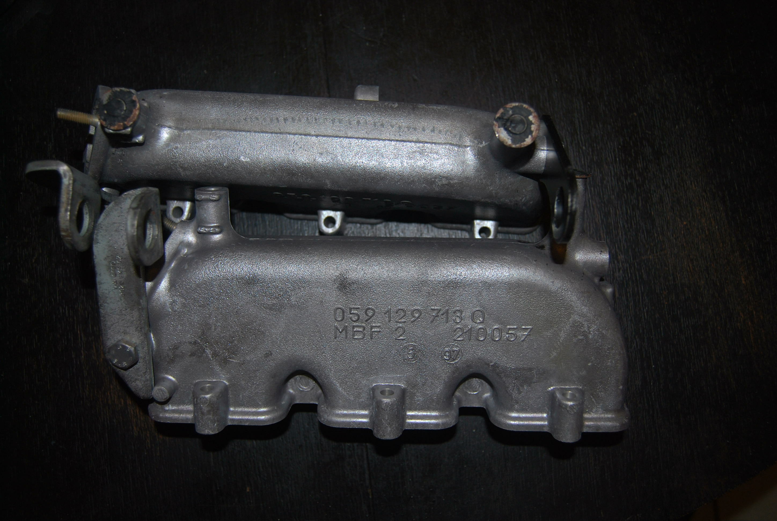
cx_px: 388
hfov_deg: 57.1
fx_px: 714
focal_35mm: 33
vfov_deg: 40.1
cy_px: 260
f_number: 3.8
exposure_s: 1/60
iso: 200
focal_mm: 22
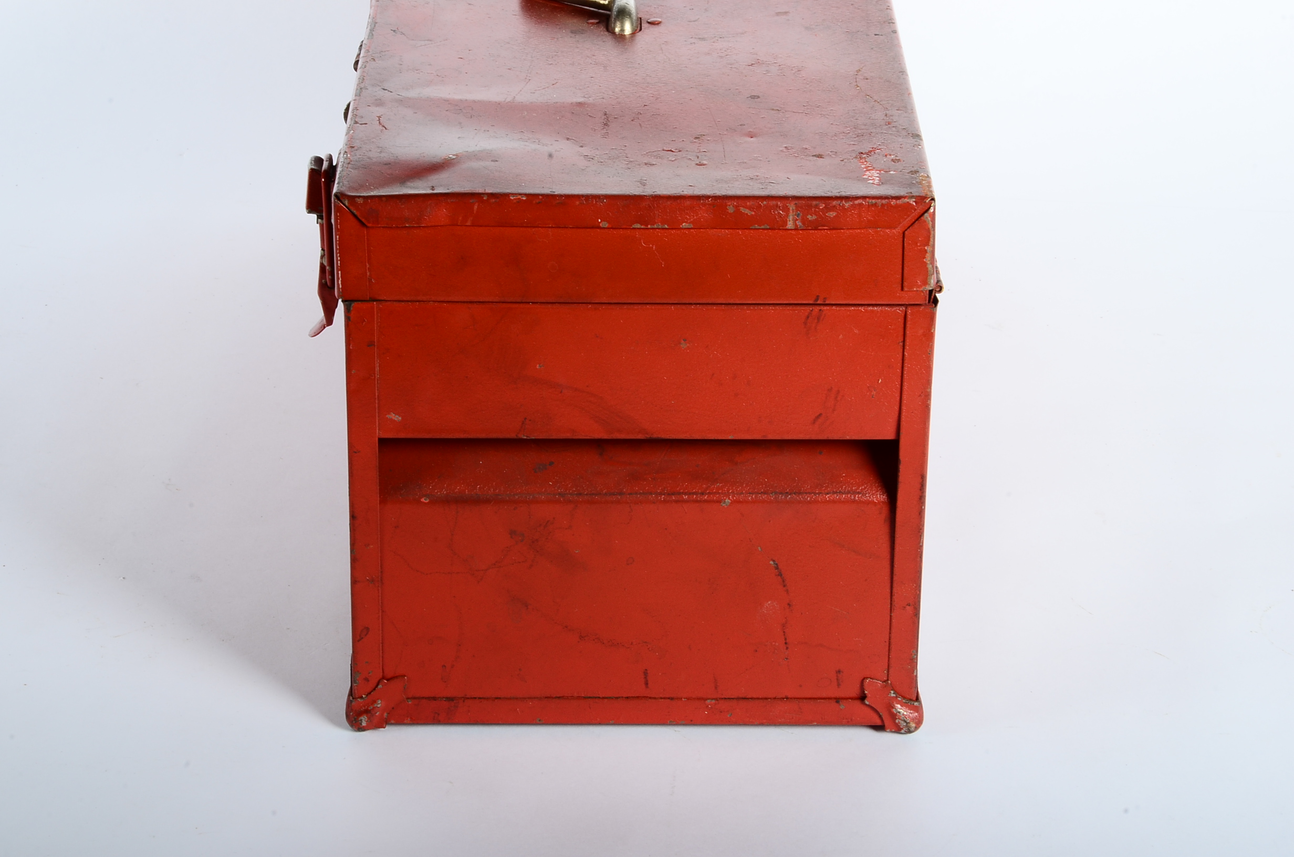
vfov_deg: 13.8
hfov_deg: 20.7
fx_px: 3551
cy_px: 428
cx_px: 647
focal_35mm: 99
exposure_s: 1/200
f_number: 22
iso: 200
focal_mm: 66
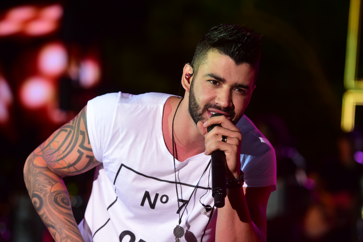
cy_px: 121
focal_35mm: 200
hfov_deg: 10.3
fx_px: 2017
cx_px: 182
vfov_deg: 6.9
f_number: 5
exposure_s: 1/320
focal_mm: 200
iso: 1250
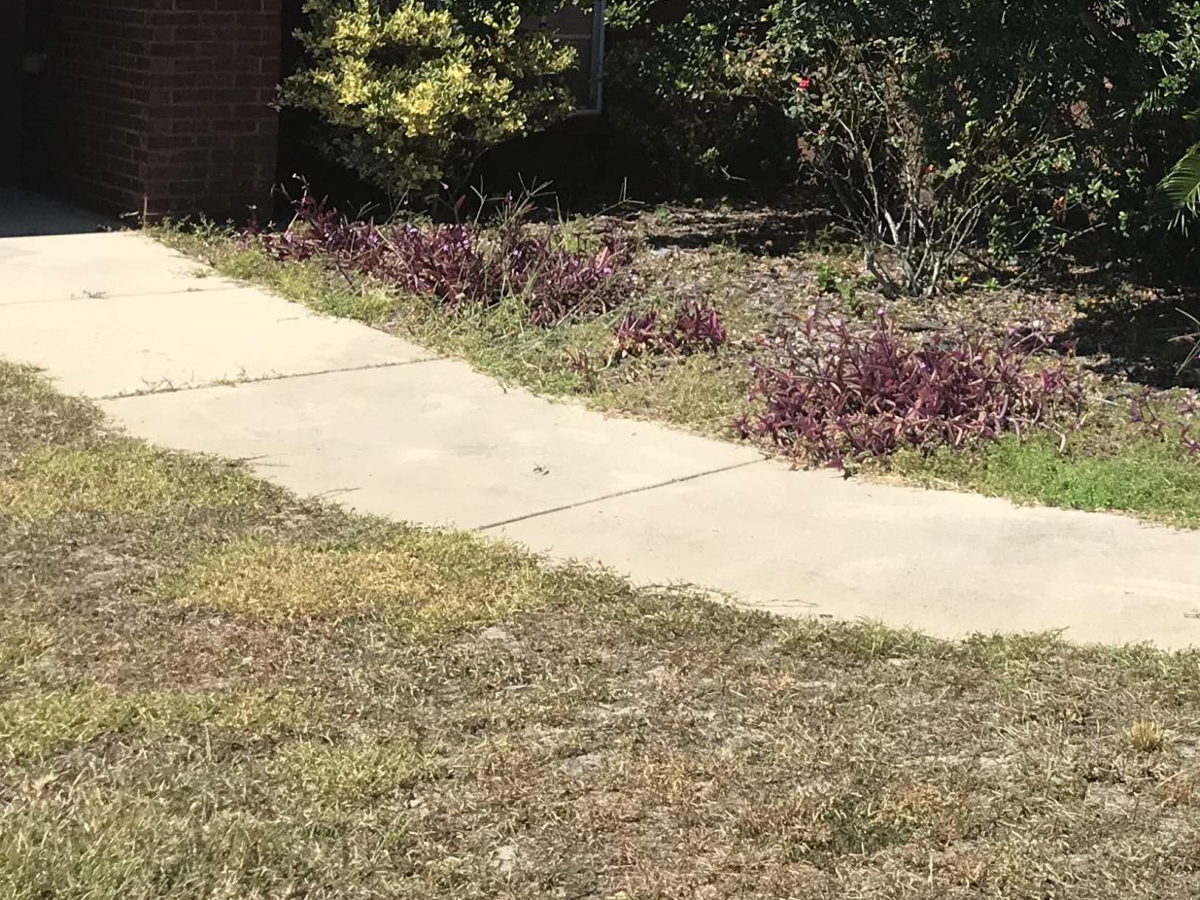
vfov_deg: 20.7
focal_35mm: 68
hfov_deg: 27.6
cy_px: -67
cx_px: 1065
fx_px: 2357
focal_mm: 3.99
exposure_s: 1/1953
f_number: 1.8
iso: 20
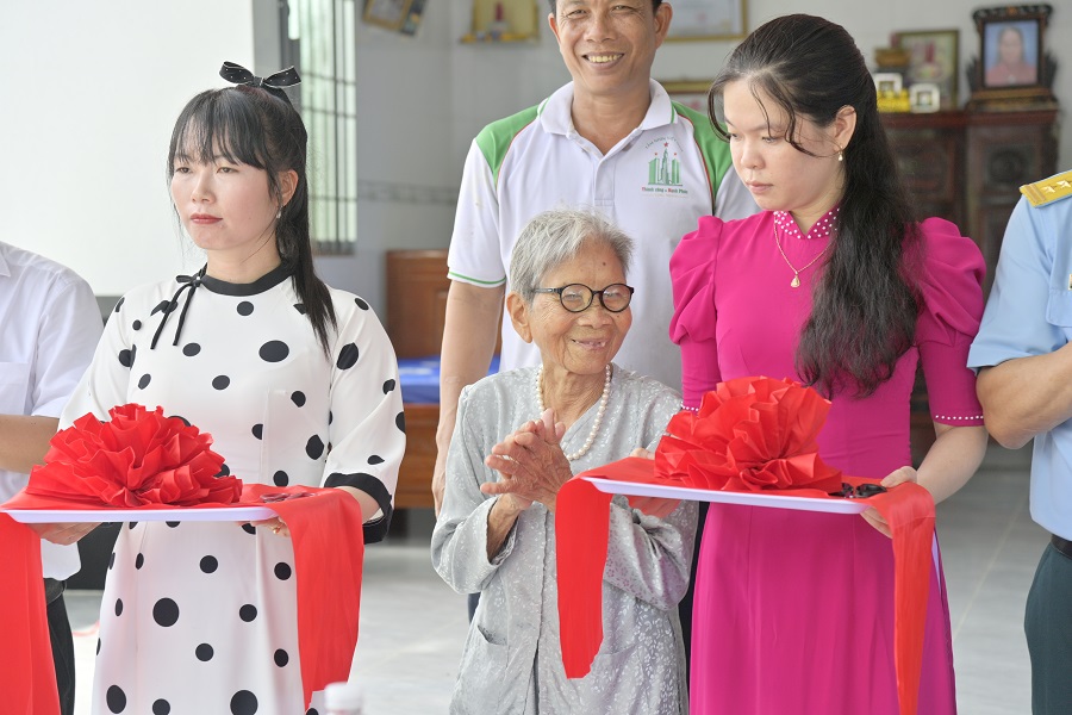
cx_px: 536
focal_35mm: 92
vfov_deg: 14.9
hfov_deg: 22.1
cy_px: 358
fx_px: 2739
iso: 100
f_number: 5
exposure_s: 1/100
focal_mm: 92
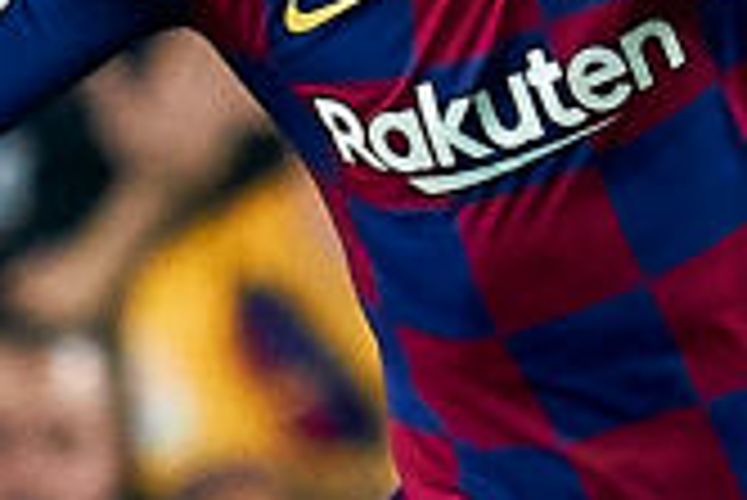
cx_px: 459
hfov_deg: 0.6
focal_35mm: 3696
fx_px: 76757
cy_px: 462
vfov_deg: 0.4
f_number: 2.8
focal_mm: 400
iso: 1600
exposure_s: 1/1600
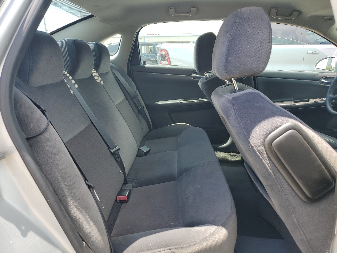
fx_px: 253
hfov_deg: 67.3
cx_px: 168
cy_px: 126
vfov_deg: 53.1
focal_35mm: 26
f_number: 1.5
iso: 50
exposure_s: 1/588
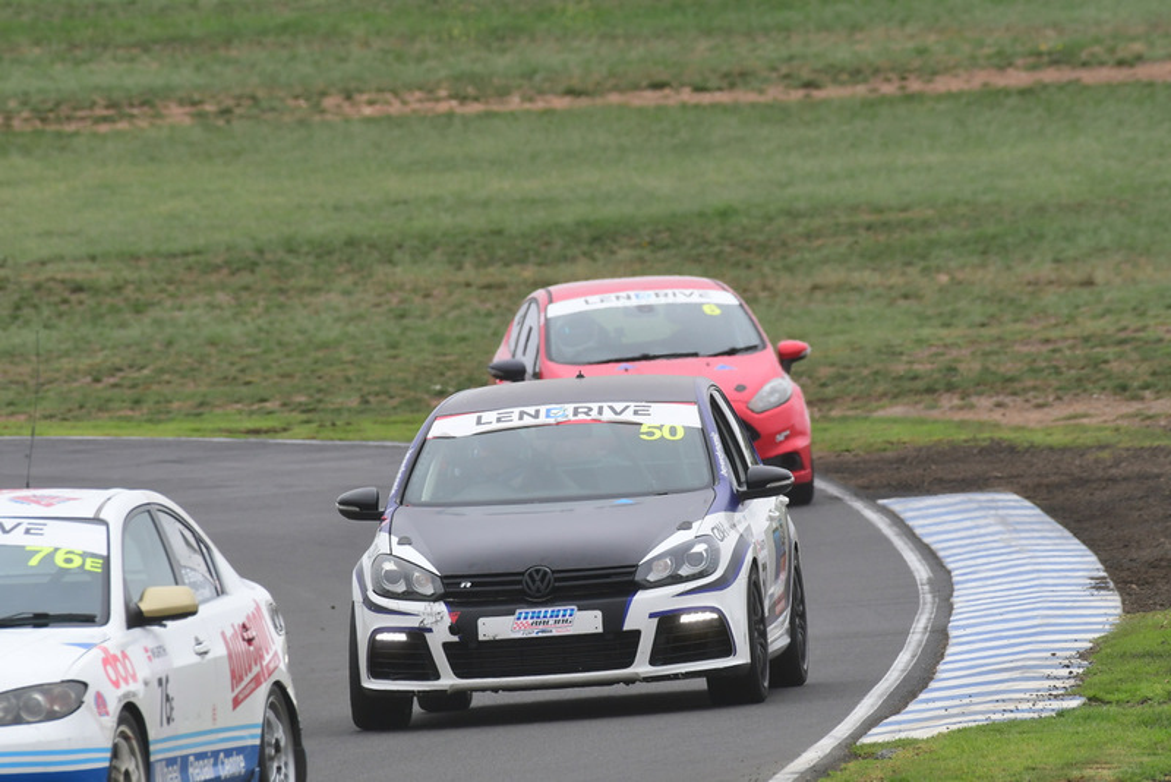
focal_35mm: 750
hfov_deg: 2.7
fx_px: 24403
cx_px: 586
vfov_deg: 1.8
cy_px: 391
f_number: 10
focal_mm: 500
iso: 640
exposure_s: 1/640
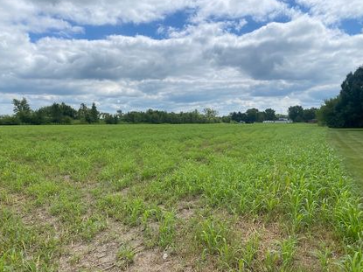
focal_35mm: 27
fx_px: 283
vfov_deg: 51.3
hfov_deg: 65.3
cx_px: 178
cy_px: 135
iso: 32
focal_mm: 4.25
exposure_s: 1/5495
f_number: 1.8
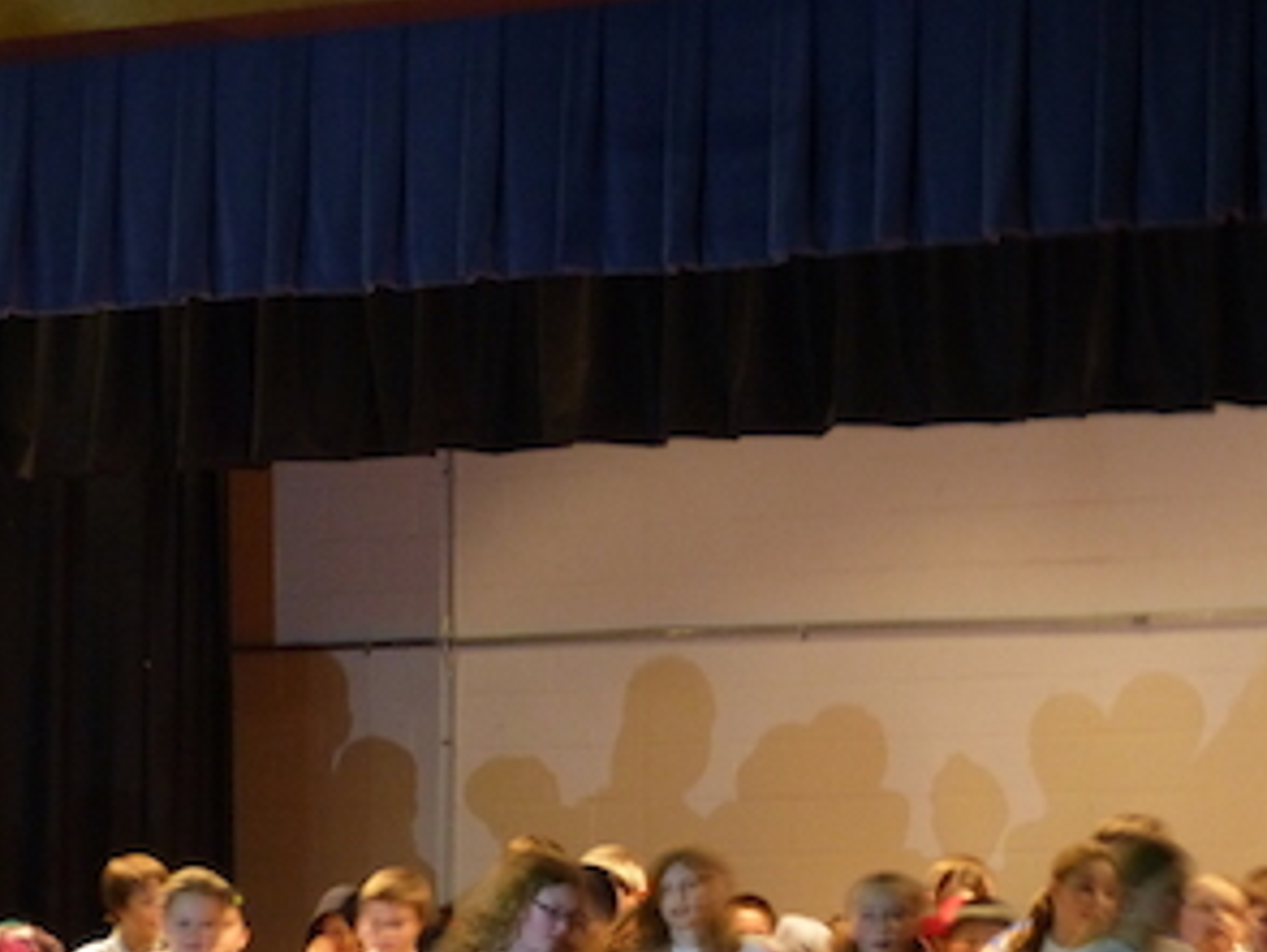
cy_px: 732
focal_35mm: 156
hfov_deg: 12.6
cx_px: 855
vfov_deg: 9.5
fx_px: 5715
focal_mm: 15.5
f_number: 2.8
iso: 400
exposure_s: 1/10
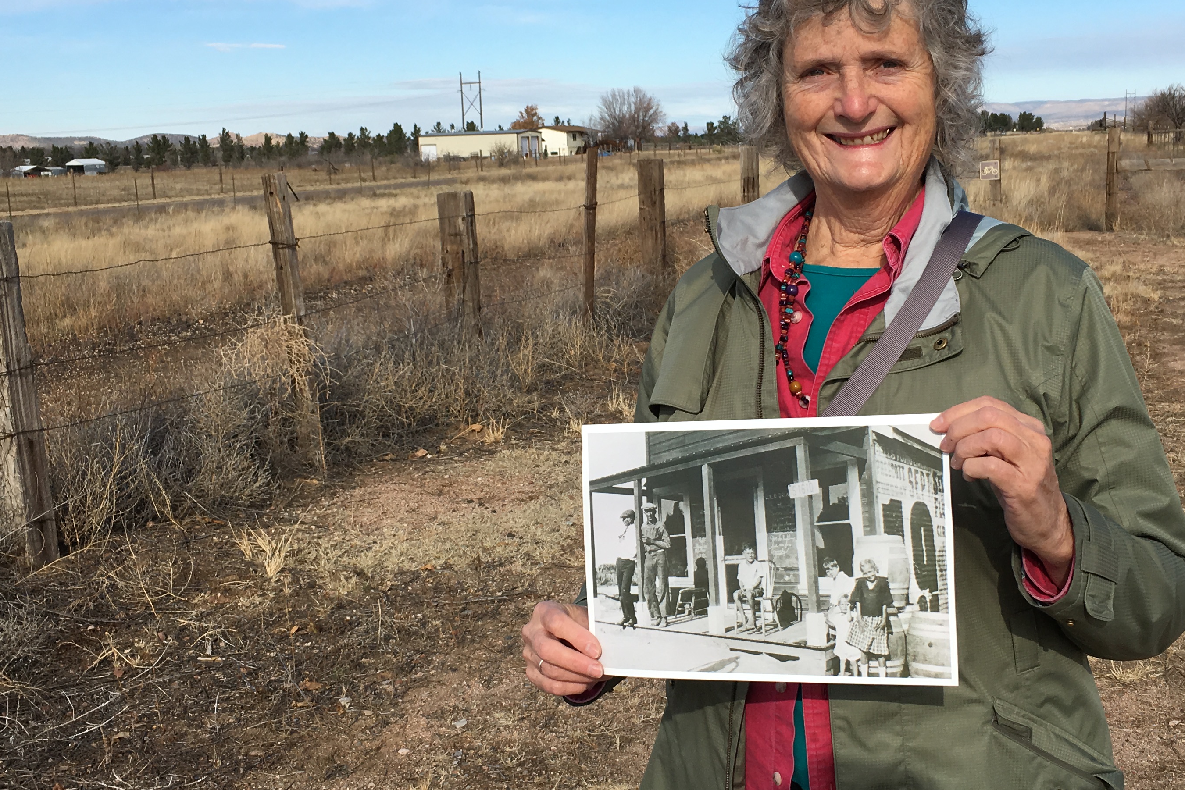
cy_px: 379
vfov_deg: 29.9
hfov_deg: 43.6
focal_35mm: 45
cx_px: 649
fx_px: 1481
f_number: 2.2
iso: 25
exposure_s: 1/1637
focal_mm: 4.15
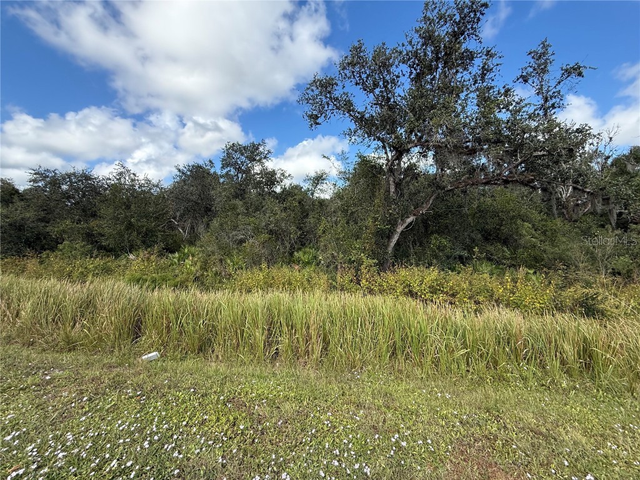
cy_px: 240
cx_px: 320
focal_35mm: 14
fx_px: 259
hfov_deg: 102.1
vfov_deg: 85.7
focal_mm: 2.22
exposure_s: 1/830
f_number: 2.2
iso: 64
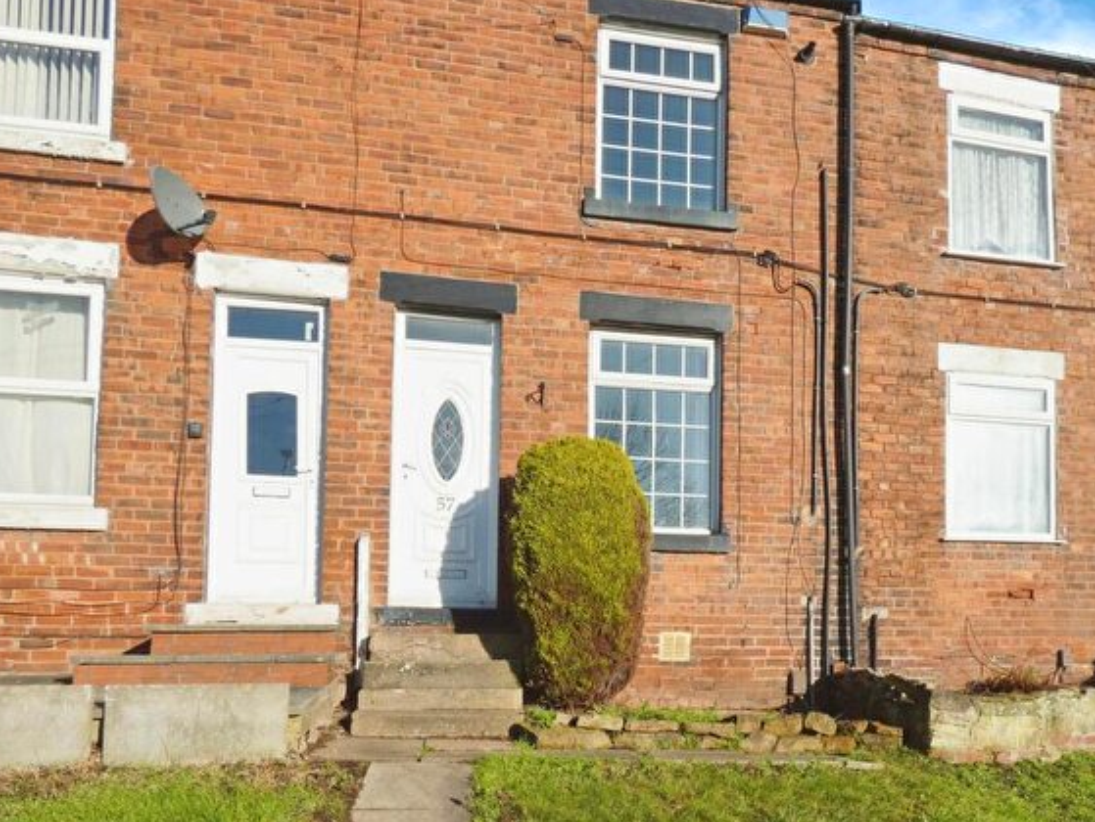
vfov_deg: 54.8
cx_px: 667
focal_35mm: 25
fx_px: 791
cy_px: 461
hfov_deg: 68.5
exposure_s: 1/1000
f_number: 3.5
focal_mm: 3.6
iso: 80
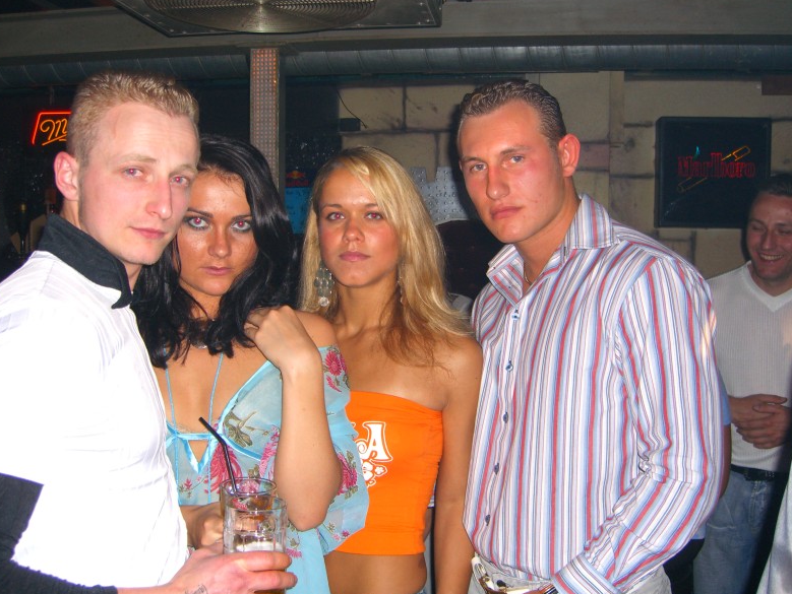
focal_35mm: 39
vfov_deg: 36.8
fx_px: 893
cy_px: 296
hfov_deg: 47.8
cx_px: 393
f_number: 2.8
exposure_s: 1/60
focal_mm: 7.9
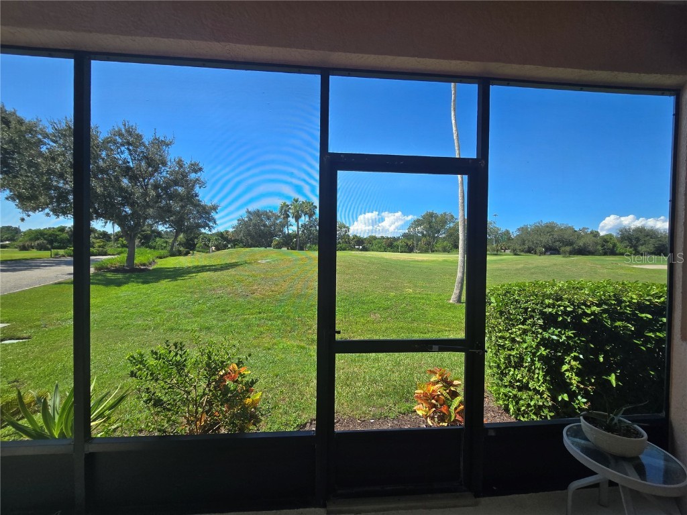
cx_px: 344
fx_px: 258
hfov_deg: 106.2
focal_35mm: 13
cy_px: 258
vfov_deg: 89.9
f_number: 2.2
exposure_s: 1/973
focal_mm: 2.2
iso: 50
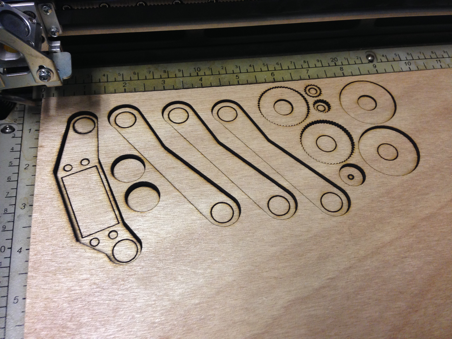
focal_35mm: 33
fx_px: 431
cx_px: 226
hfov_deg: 55.4
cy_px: 170
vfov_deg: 42.9
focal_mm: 4.12
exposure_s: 1/20
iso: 125
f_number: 2.4
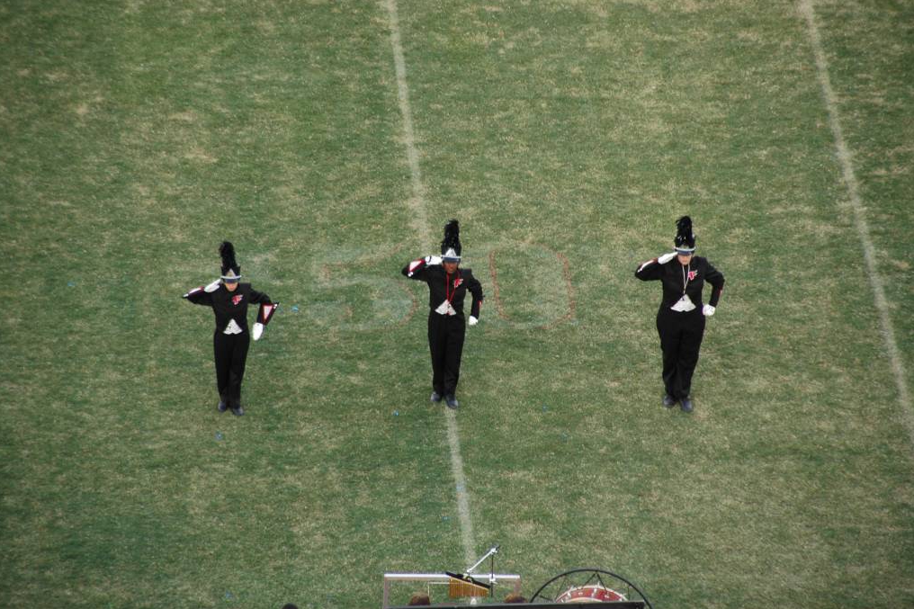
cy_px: 304
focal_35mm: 302
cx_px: 456
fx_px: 7666
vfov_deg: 4.5
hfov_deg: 6.8
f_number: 5.6
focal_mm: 200
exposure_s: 1/80
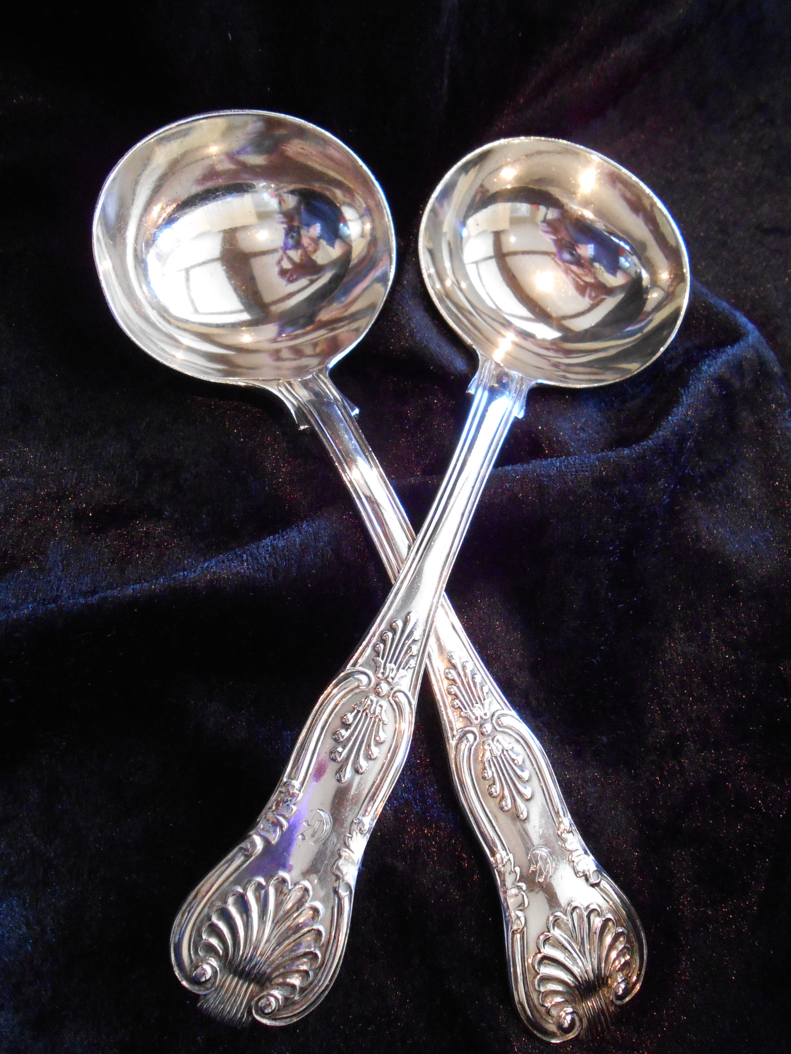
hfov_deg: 51.4
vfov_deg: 65.3
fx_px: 823
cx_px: 392
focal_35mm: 27
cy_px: 531
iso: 400
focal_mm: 4.6
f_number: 3.5
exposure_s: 1/25
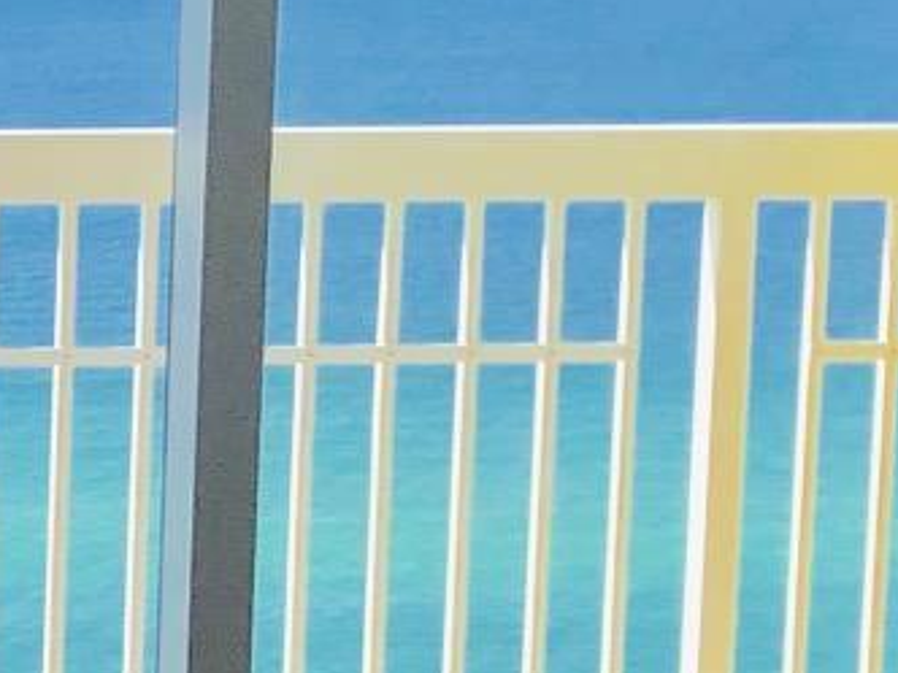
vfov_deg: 8.7
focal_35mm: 170
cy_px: 487
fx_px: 4410
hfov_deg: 10.6
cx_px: -941
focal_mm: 3.99
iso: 20
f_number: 1.8
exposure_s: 1/727
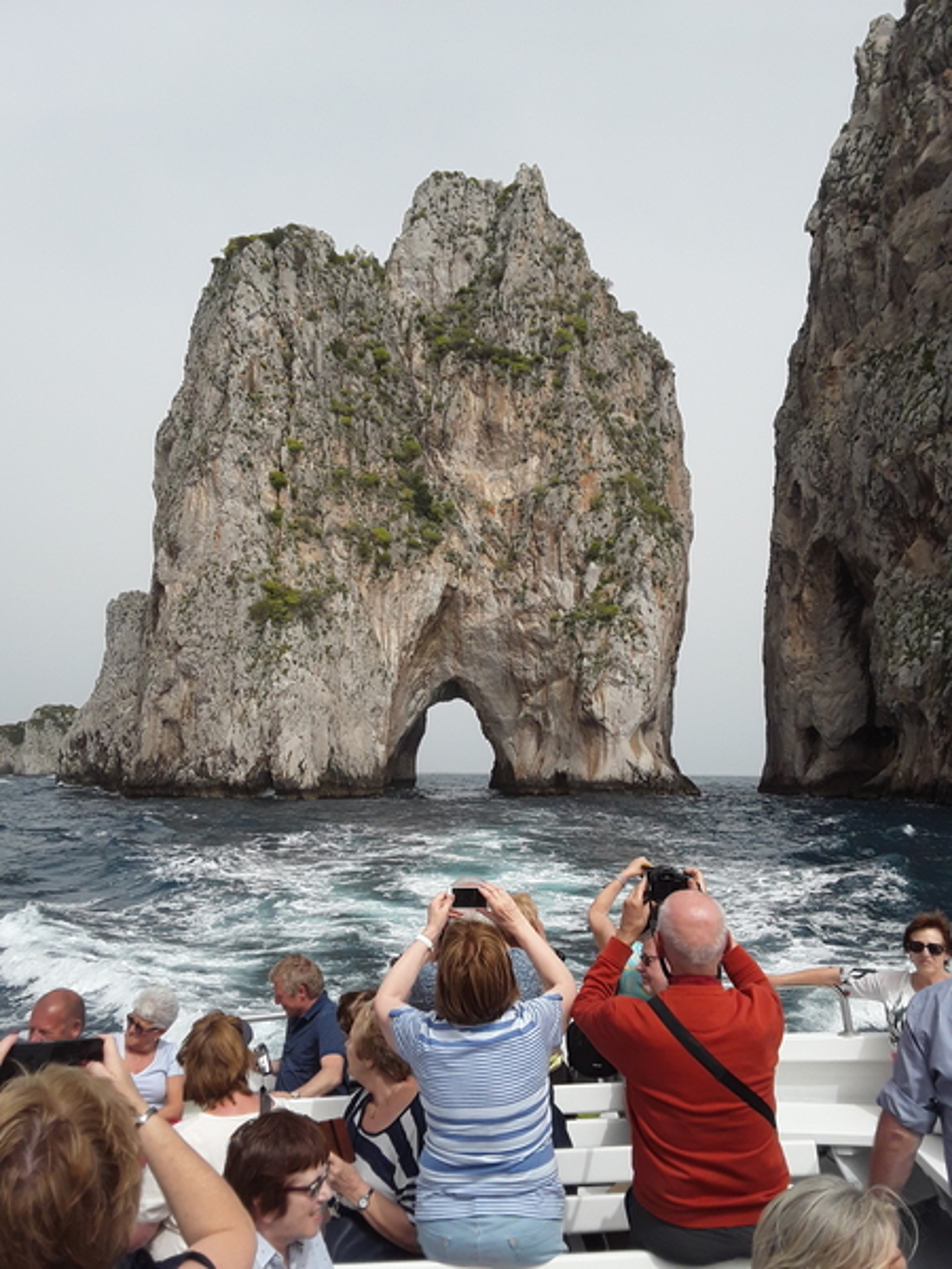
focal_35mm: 27
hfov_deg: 51.4
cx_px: 476
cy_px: 634
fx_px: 990
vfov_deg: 65.3
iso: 40
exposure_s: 1/2004
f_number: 1.9
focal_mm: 2.91
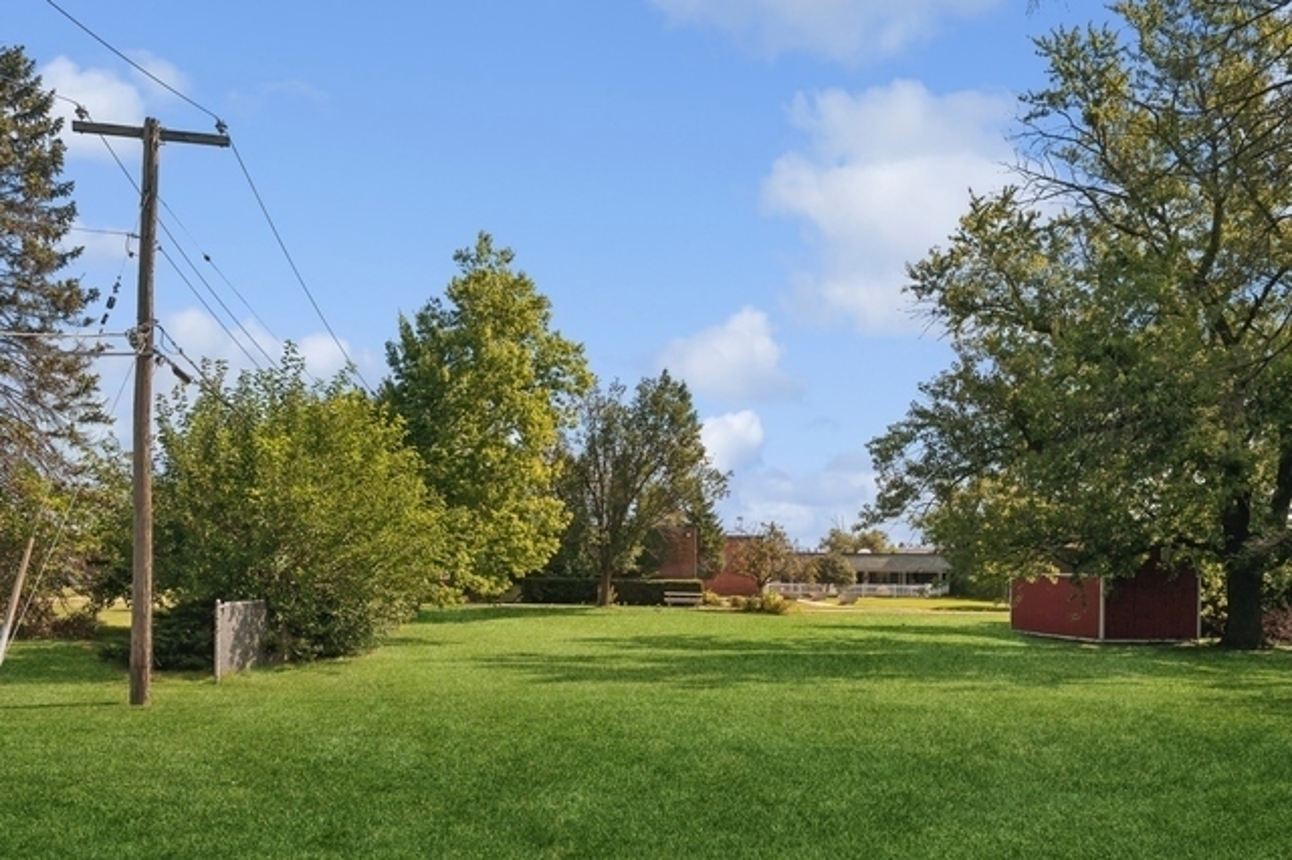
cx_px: 646
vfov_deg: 41.1
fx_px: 1148
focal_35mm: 32
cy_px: 430
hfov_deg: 58.7
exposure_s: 1/2000
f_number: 8
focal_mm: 32
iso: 200
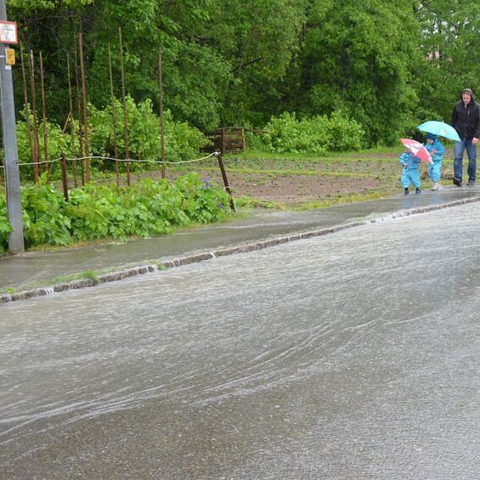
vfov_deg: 24.0
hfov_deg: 23.5
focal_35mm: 72
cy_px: 219
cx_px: 410
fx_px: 1130
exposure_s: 1/125
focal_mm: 32
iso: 360
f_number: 5.6
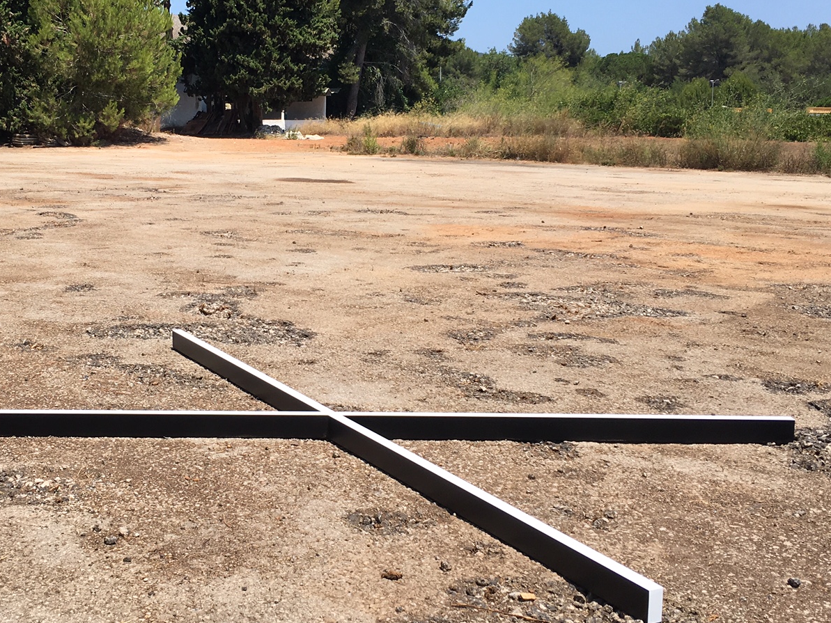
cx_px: 290
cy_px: 266
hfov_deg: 38.5
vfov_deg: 29.6
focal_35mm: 49
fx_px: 1176
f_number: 2.2
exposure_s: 1/1538
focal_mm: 4.15
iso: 25
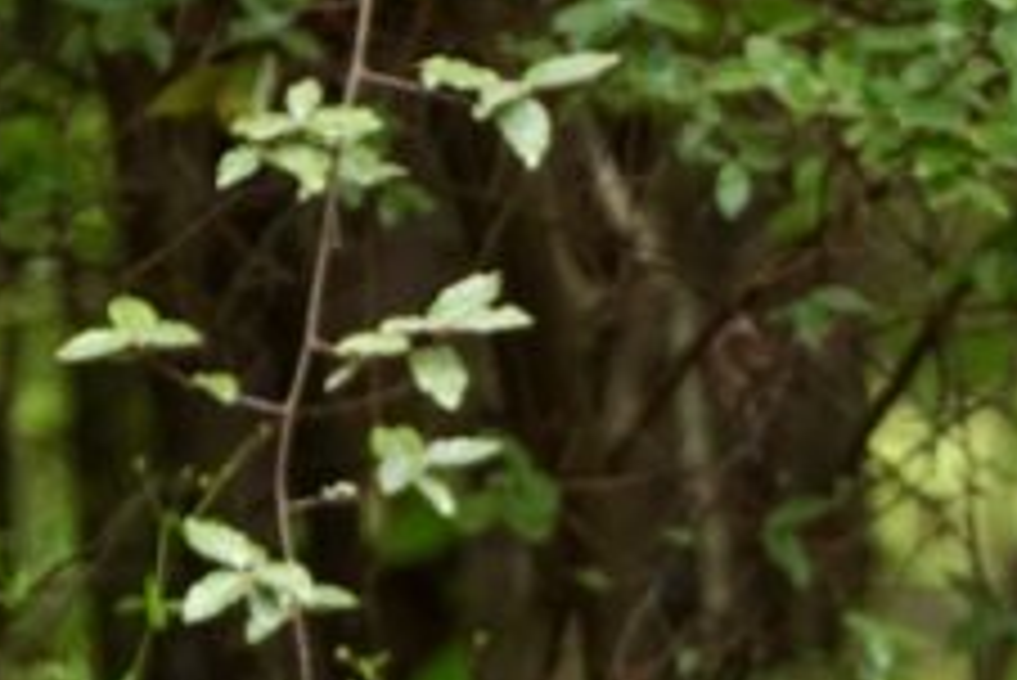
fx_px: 30217
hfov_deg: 1.9
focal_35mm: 1069
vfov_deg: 1.3
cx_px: 1152
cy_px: 428
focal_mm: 210
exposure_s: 1/400
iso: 500
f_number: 6.3
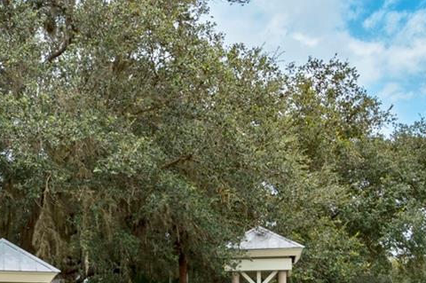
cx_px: 51
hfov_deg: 32.0
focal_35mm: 60
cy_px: 300
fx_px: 709
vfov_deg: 21.6
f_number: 7.1
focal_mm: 12
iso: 100
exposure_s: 1/200
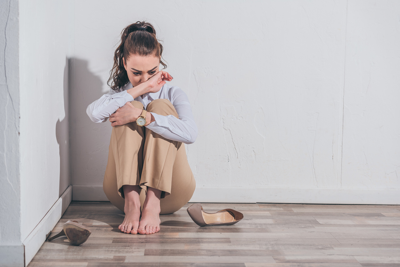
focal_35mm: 70
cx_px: 200
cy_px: 134
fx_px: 778
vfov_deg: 19.5
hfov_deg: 28.8
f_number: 5
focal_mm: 70
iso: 100
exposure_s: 1/200
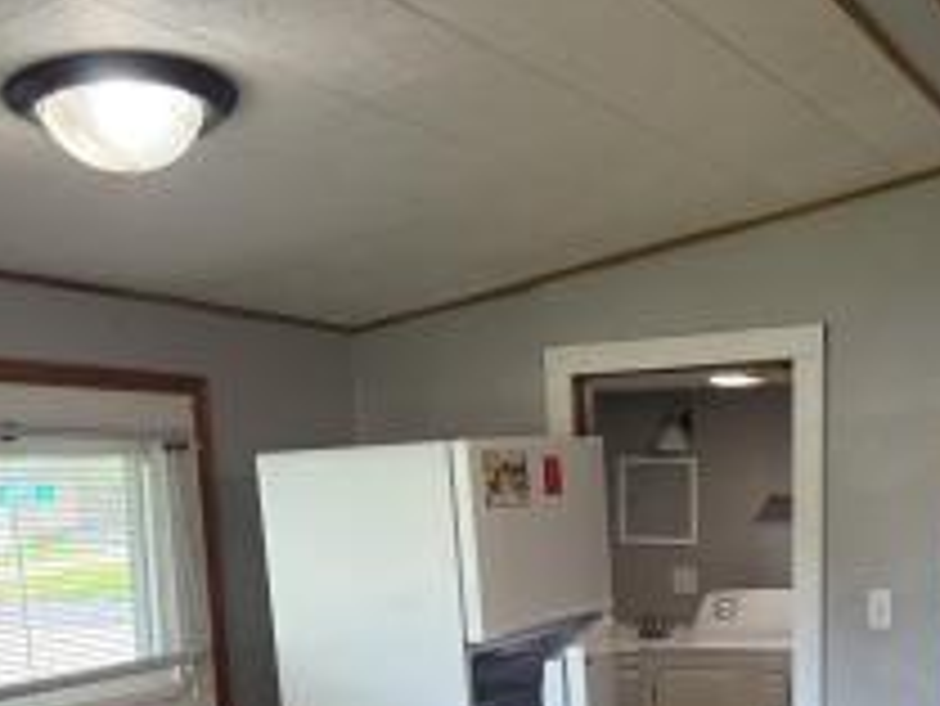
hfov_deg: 40.6
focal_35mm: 46
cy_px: 657
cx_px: 639
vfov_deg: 30.0
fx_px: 1250
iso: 200
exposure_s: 1/60
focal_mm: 6.76
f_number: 1.78
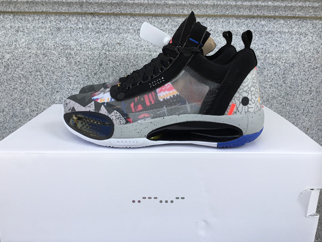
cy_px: 120
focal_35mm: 32
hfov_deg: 56.8
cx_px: 160
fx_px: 298
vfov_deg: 44.2
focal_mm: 3.3
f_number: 2.4
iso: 25
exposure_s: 1/426
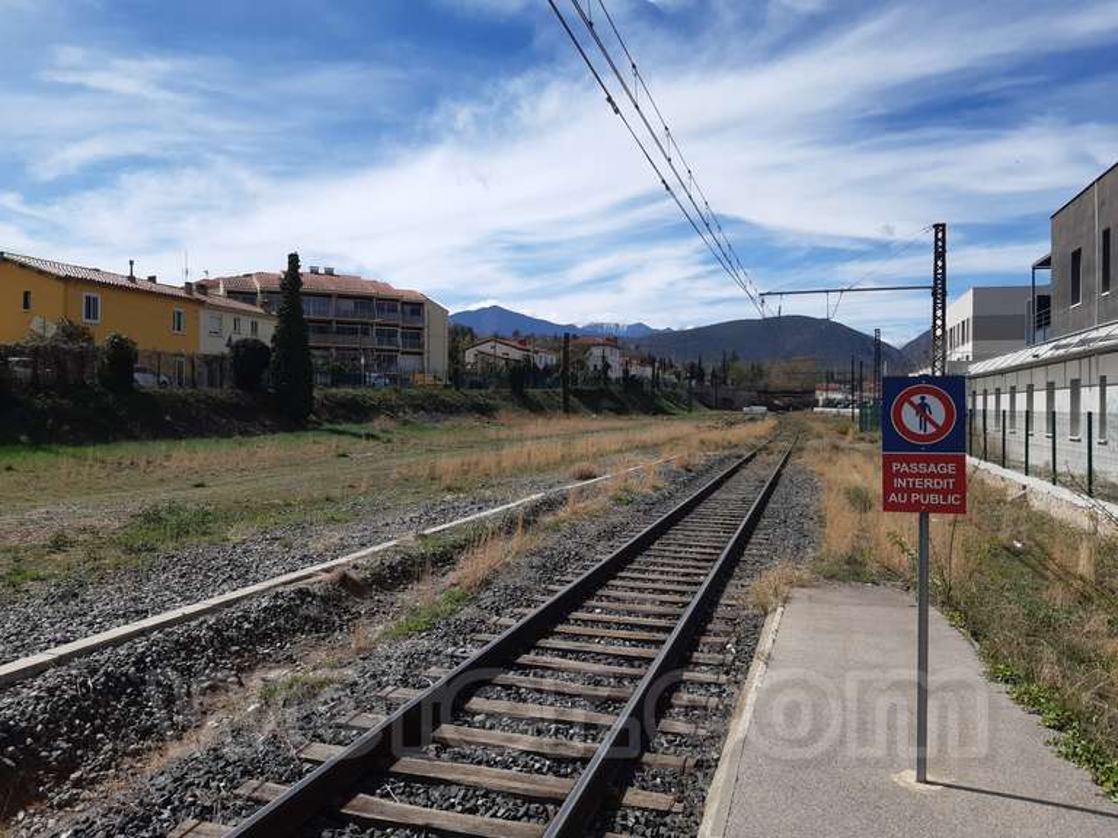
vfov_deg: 53.1
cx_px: 559
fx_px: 840
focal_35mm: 26
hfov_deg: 67.3
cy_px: 419
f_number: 1.7
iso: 40
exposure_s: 1/3268
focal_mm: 3.92
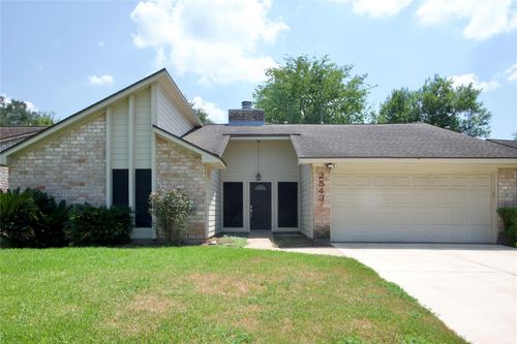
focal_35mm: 24
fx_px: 345
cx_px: 258
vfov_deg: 53.1
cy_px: 172
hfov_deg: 73.8
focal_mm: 24
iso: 160
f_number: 22
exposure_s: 1/40
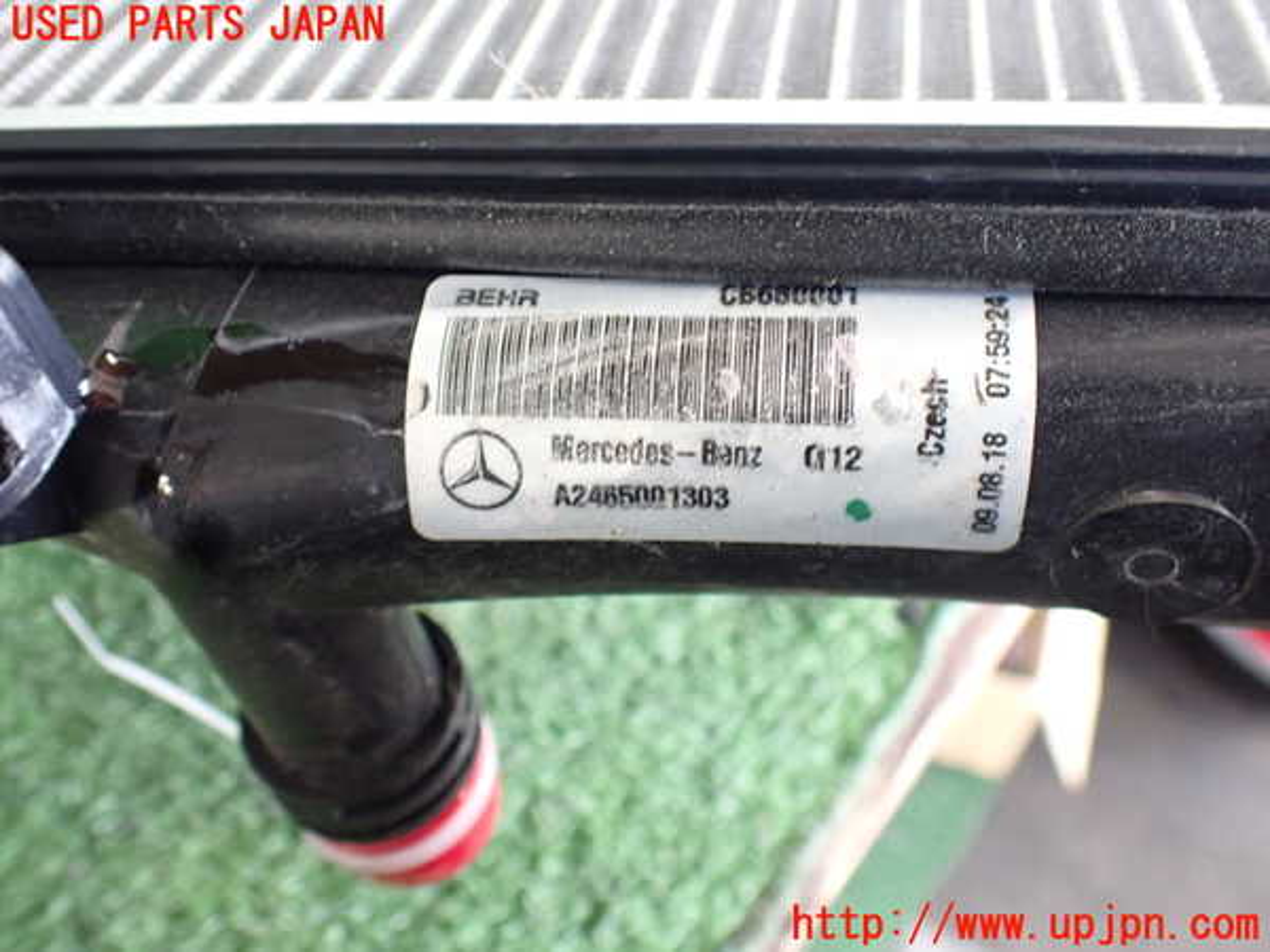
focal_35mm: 30
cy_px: 476
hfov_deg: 60.0
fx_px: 1101
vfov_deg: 46.8
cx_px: 635
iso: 800
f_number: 2.3
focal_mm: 5.4
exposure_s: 1/60
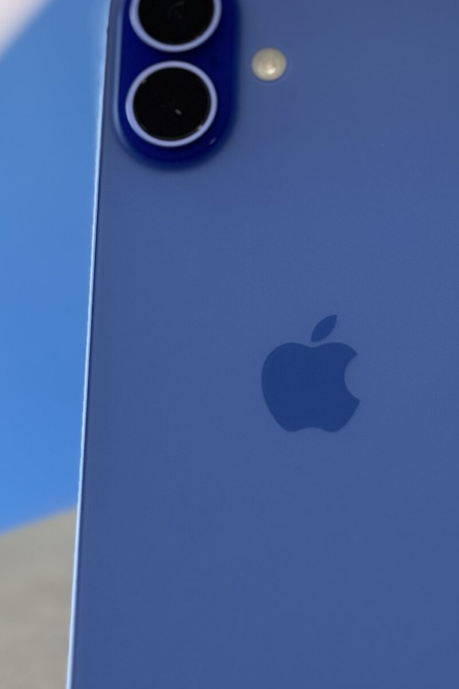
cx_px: 307
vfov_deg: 19.3
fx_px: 2027
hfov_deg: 12.9
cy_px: 408
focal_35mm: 106
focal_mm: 6.76
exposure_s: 1/100
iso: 64
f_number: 1.78
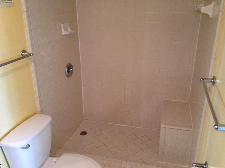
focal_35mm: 34
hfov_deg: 54.0
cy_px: 84
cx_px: 112
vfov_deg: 41.8
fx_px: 221
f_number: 2.4
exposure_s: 1/20
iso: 200
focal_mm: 4.12
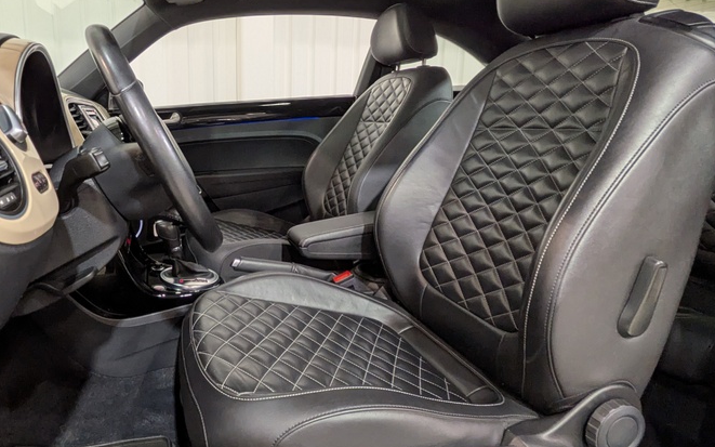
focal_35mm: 23
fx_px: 448
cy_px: 195
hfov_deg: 74.9
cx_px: 241
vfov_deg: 52.8
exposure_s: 1/24
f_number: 2.2
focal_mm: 1.83
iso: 102
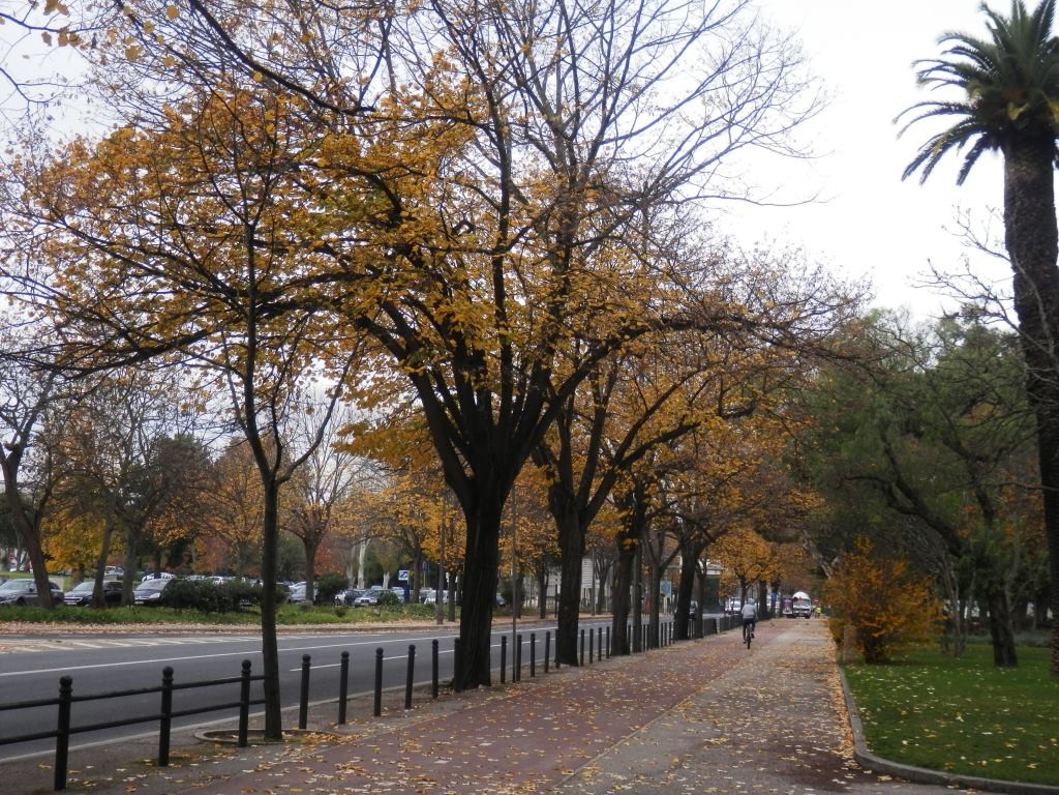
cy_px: 398
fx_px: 1499
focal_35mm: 49
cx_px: 530
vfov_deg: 29.7
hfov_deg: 38.9
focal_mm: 8.9
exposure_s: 1/160
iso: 80
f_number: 4
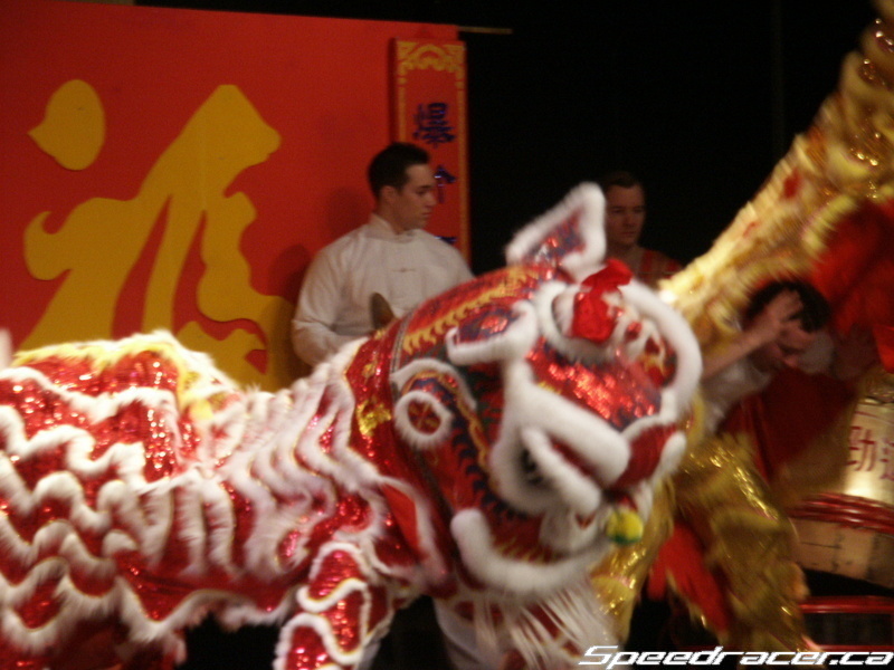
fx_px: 5165
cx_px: 447
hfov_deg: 9.9
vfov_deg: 7.4
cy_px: 335
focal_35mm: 200
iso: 200
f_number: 3.5
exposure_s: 1/45
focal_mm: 50.69
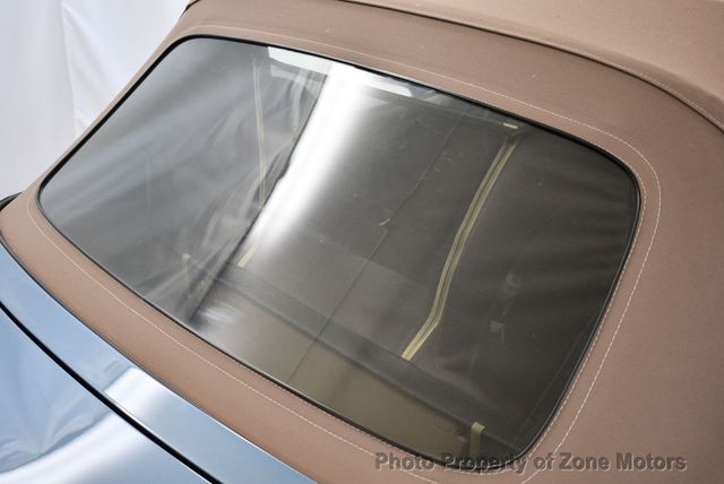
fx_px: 926
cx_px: 362
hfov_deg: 42.7
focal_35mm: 46
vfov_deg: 29.3
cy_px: 242
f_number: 3.8
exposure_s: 1/125
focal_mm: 23
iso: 900
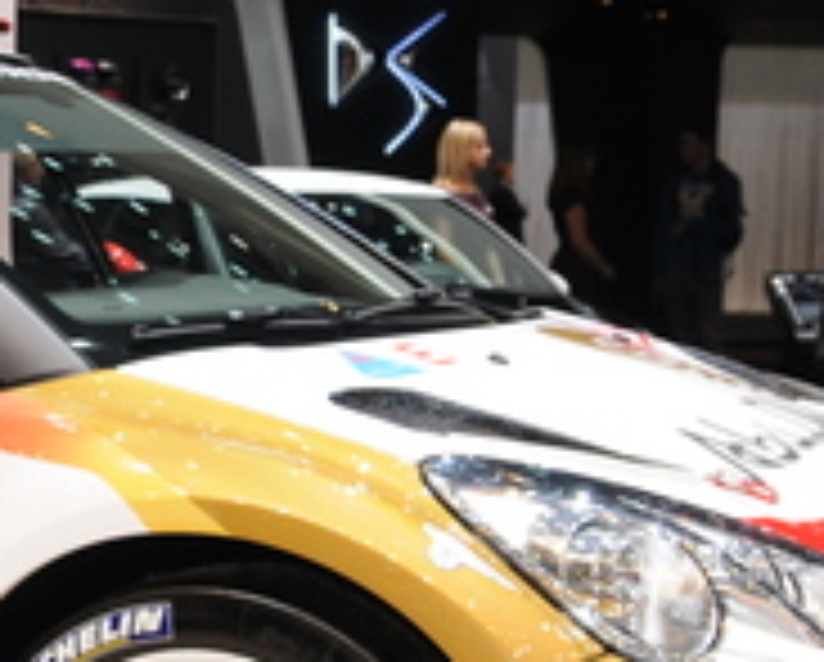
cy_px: 430
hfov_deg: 16.8
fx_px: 2638
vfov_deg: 14.3
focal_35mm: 108
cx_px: -234
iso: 320
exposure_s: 1/100
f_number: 5.6
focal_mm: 22
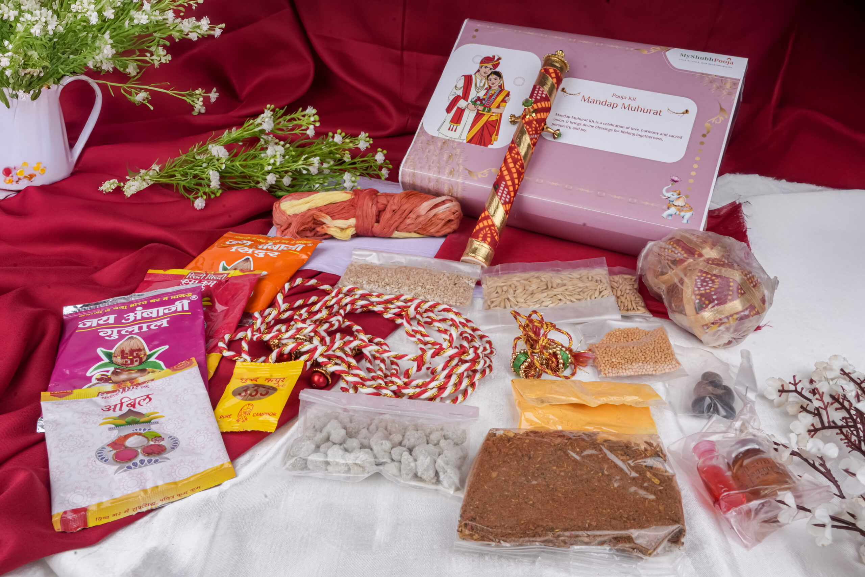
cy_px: 288
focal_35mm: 29
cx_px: 432
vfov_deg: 45.0
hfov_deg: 63.7
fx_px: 697
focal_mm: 29
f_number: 22
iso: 200
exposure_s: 1/250
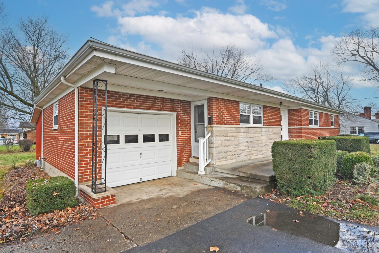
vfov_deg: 65.9
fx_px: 195
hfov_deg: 88.4
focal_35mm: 18
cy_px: 126
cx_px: 190
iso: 250
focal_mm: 18.5
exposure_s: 1/125
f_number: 10
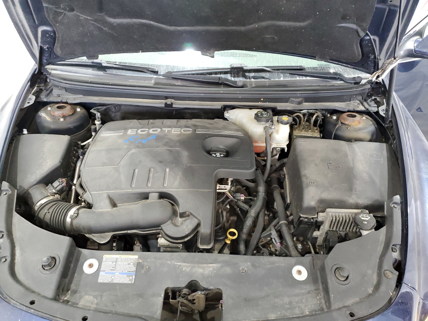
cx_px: 214
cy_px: 160
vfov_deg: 53.1
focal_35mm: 26
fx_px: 321
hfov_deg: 67.3
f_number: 1.5
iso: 365
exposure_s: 1/60.2
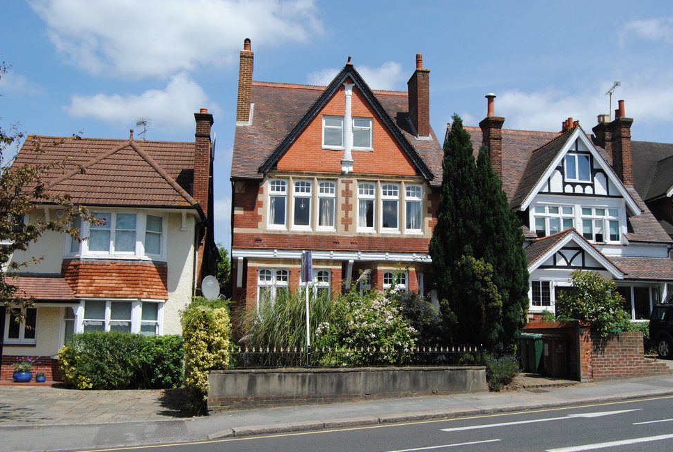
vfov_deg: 36.5
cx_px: 349
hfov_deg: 52.4
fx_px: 684
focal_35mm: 37
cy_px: 227
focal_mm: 23
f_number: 8
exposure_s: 1/320
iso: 100
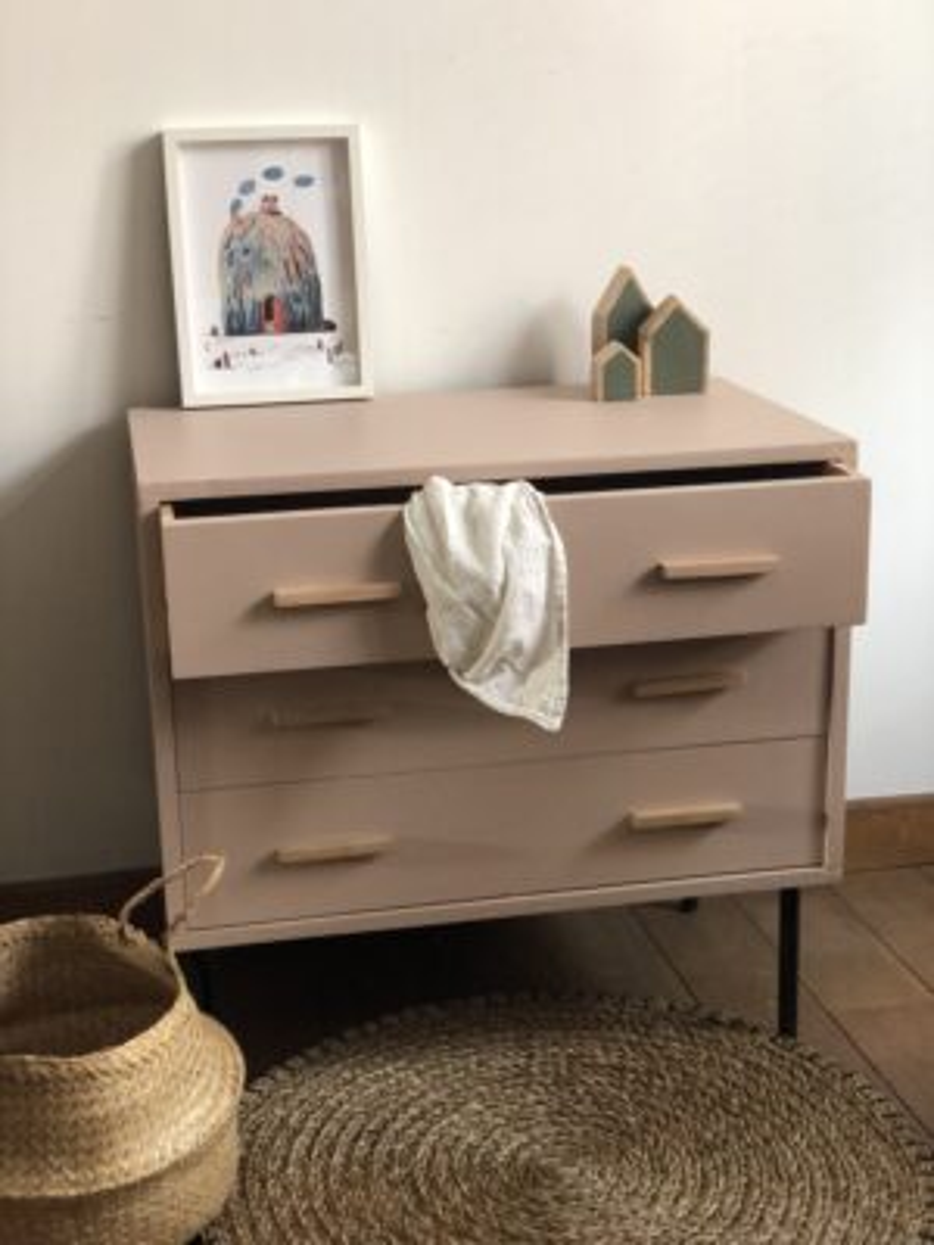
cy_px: 622
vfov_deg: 36.8
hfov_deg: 28.0
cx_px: 467
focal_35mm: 52
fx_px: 1871
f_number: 2.4
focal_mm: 6
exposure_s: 1/30
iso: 125
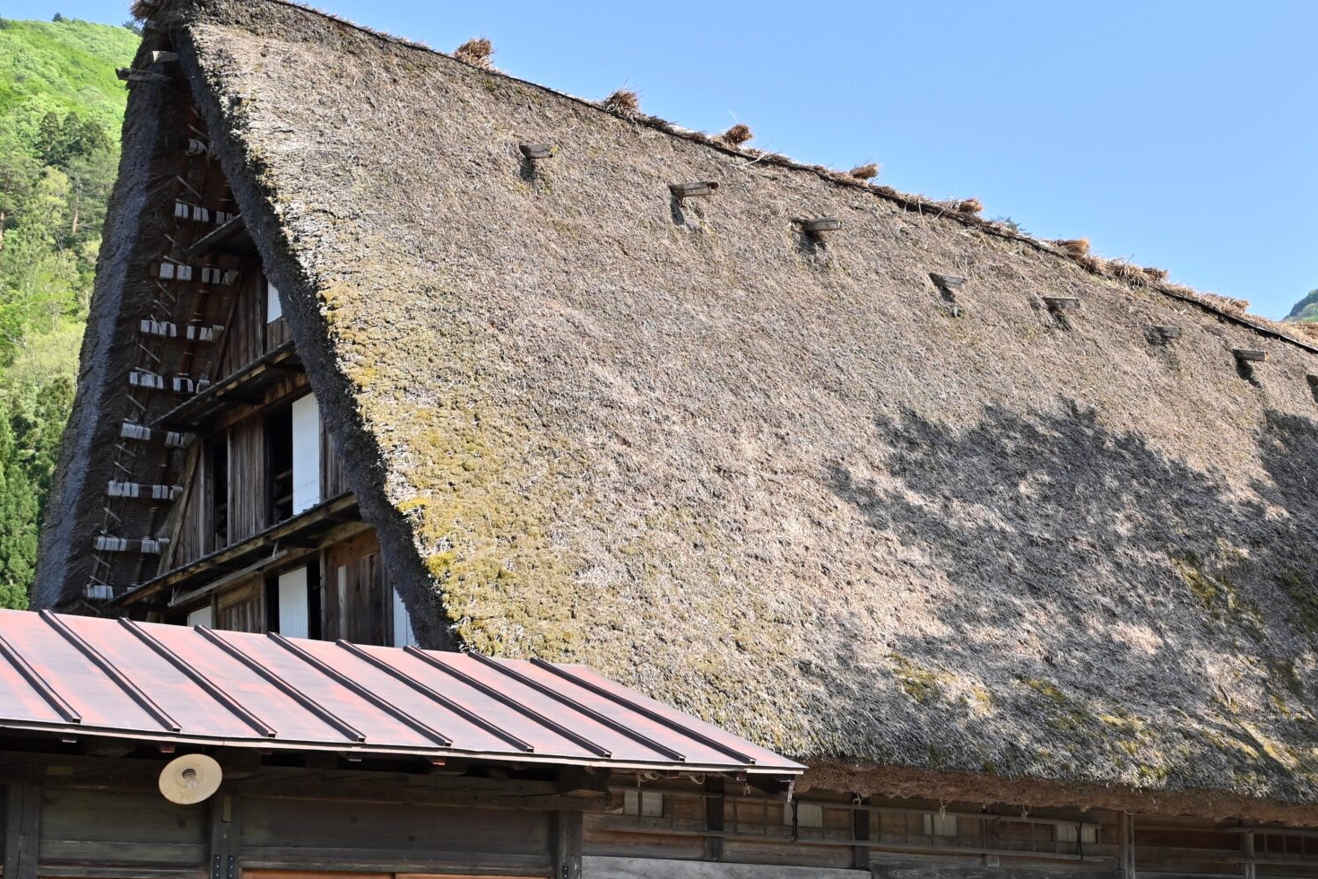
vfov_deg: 24.8
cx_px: 1058
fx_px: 1977
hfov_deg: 35.6
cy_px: 639
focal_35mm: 54
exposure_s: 1/200
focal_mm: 31
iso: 160
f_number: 10
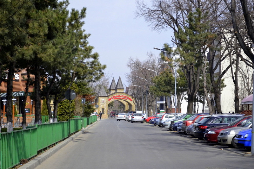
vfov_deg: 16.6
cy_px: 84
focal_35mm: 82
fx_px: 582
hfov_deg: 24.6
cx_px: 127
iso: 1600
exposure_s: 1/5000
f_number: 5.6
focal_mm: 55
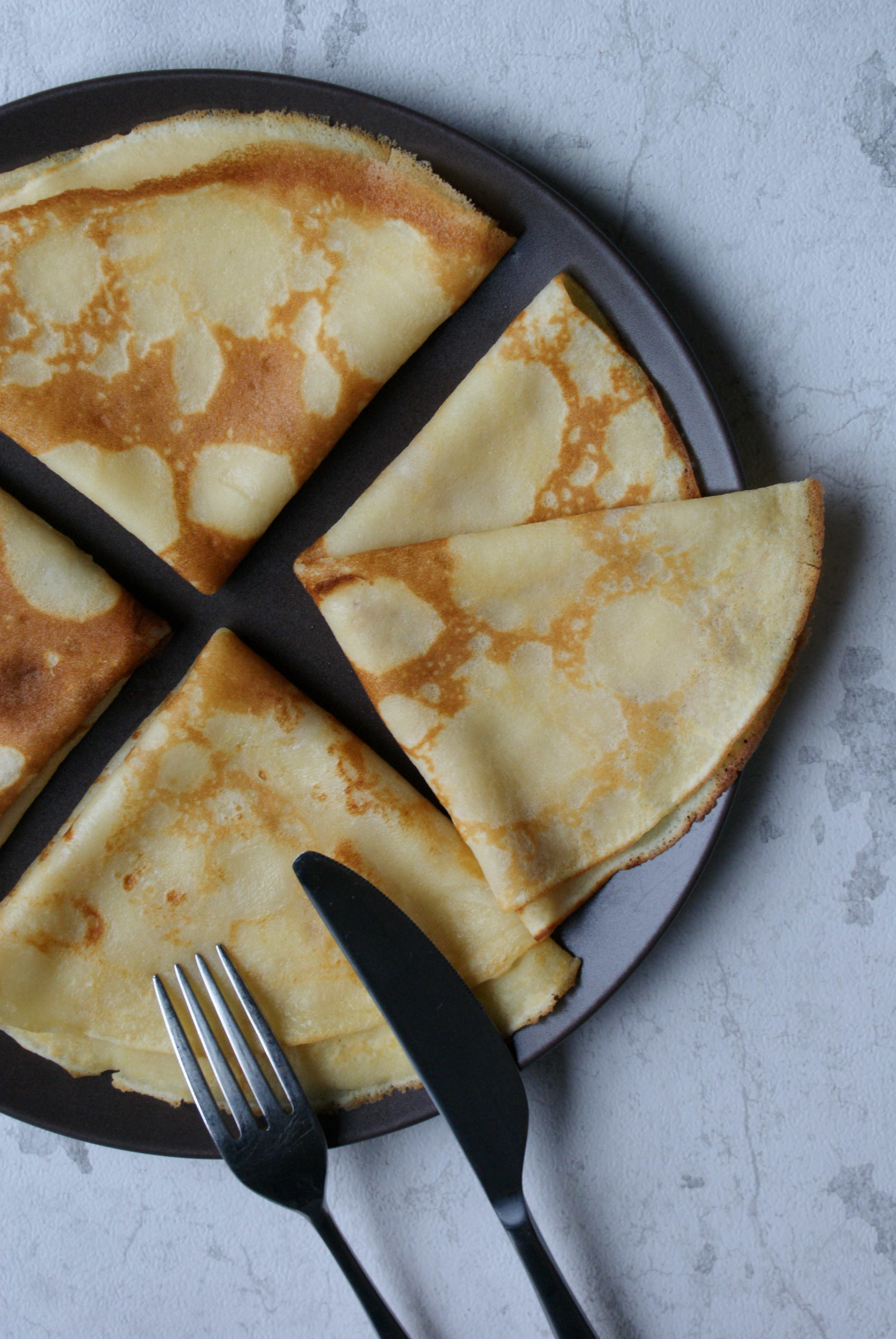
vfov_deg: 29.8
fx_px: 2513
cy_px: 670
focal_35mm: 68
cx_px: 448
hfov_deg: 20.2
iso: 400
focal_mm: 45
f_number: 5.6
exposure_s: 1/60
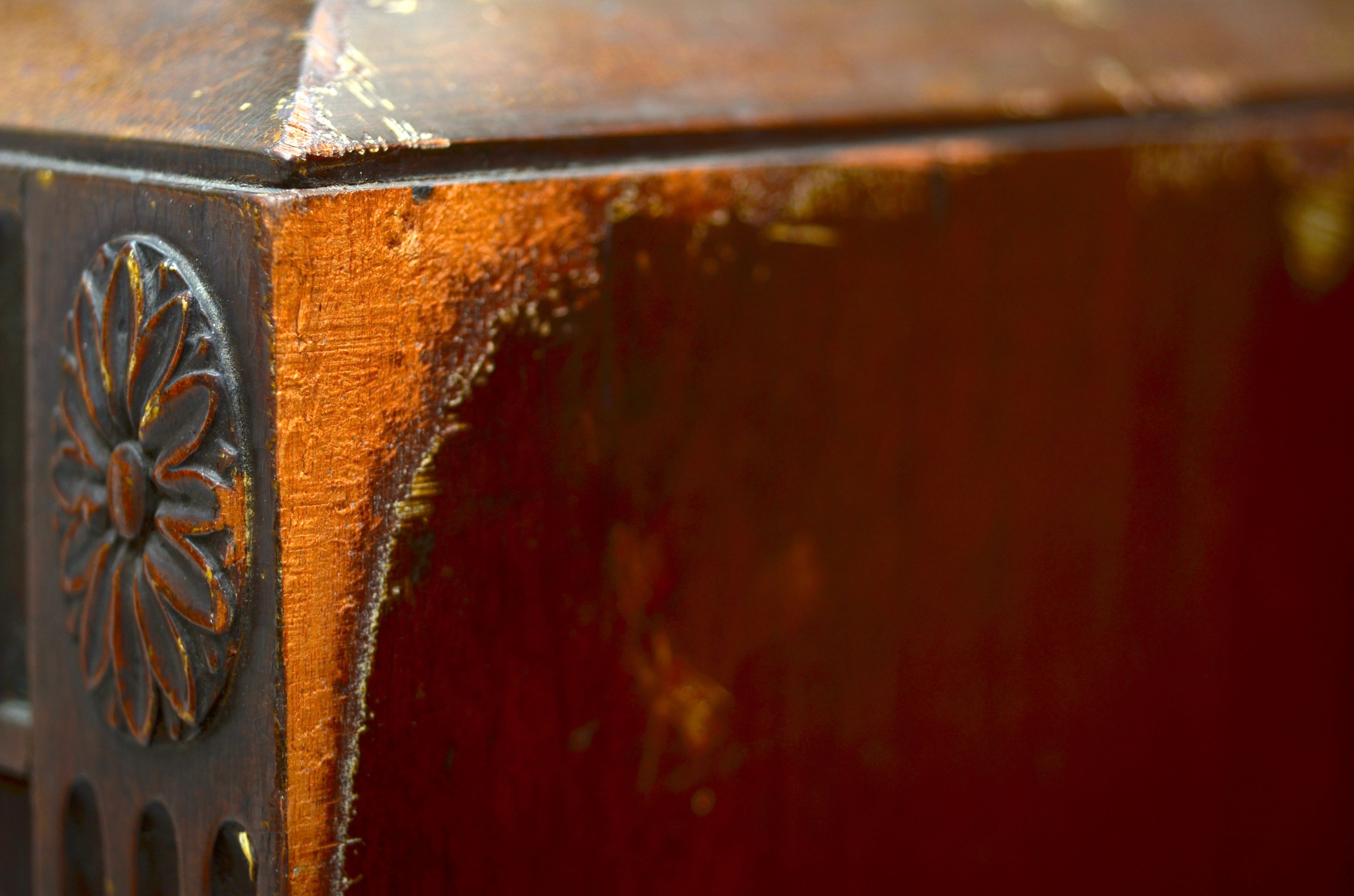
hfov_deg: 24.7
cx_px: 677
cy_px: 448
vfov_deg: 16.5
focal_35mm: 82
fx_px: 3096
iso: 100
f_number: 2.8
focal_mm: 55
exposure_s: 1/250
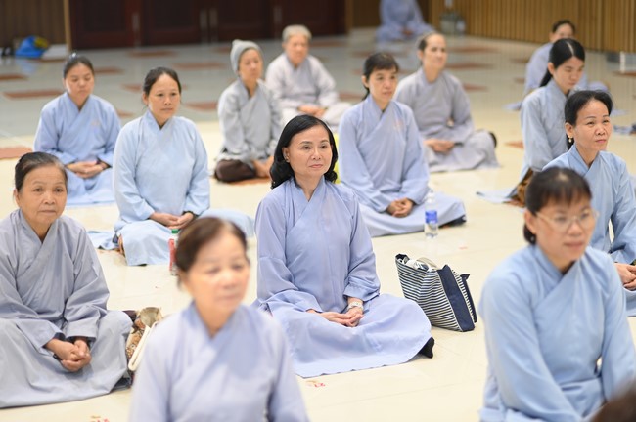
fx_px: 1500
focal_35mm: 85
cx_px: 318
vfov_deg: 16.0
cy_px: 211
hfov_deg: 23.9
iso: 800
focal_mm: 85
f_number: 2
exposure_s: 1/160
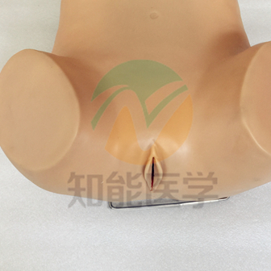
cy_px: 136
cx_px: 142
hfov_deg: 46.0
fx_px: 319
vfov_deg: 46.0
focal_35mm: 36
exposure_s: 1/33
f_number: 2.2
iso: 50
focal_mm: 4.15
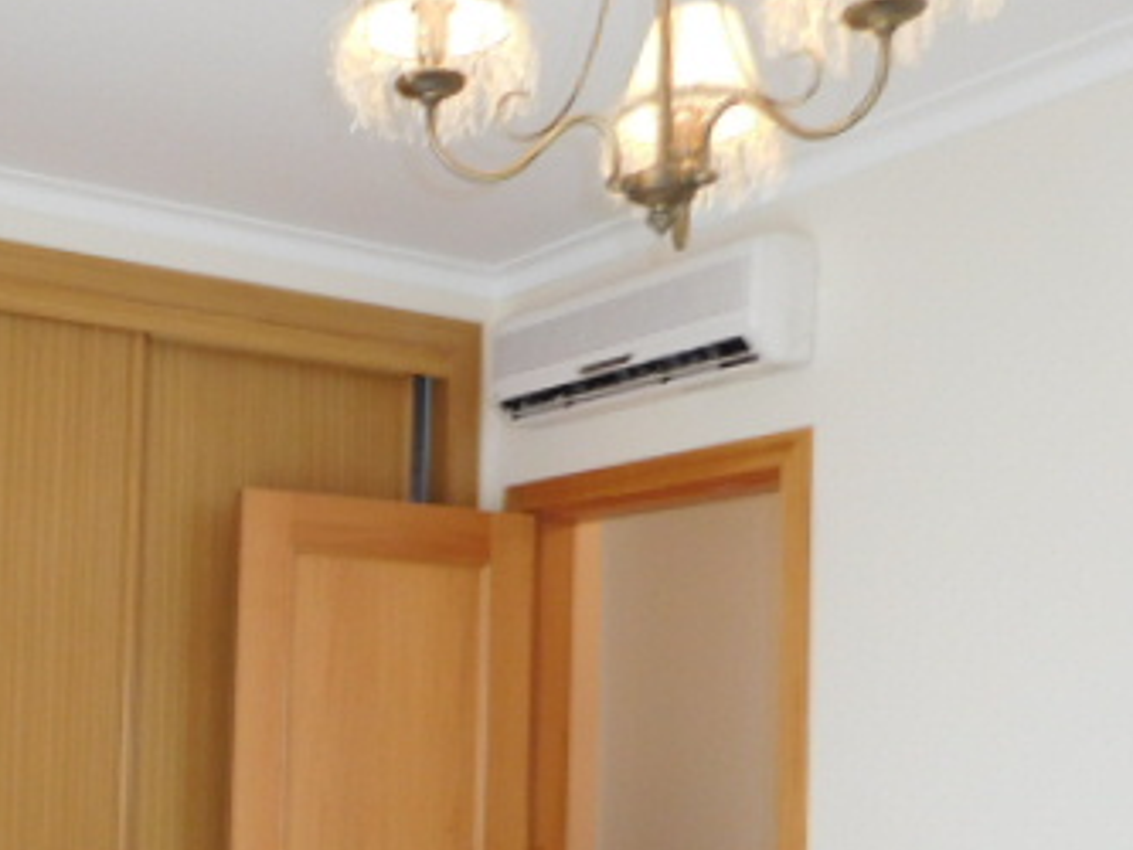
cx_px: 126
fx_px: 1572
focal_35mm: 48
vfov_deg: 29.6
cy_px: 687
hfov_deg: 37.2
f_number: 3.4
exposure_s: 1/30
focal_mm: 4.5
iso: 200
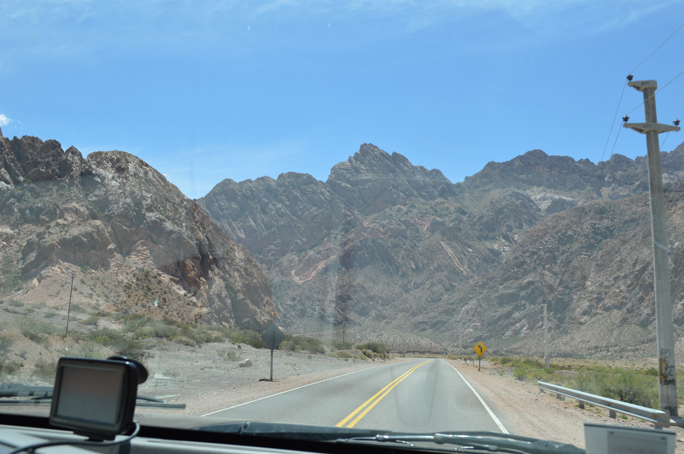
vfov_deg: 36.8
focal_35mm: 36
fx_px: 683
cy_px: 227
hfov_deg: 53.2
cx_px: 342
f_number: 7.1
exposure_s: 1/200
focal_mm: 24
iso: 100
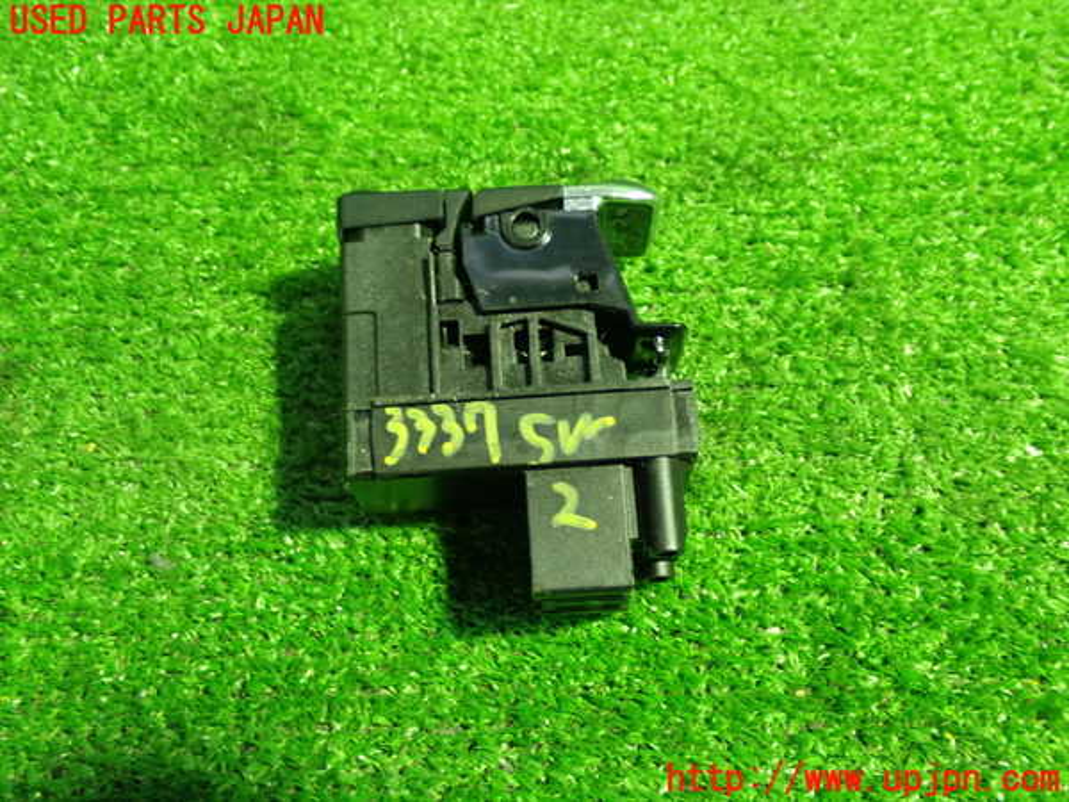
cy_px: 401
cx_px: 534
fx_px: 1266
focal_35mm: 41
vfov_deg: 35.1
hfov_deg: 45.8
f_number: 2.8
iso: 800
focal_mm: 7.31
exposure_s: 1/25
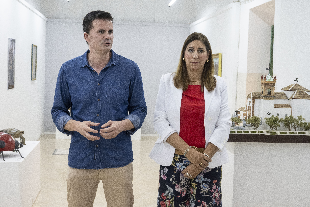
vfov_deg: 23.8
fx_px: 491
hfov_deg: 35.1
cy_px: 104
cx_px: 155
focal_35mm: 57
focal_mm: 38
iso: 2500
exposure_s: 1/60
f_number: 5.6
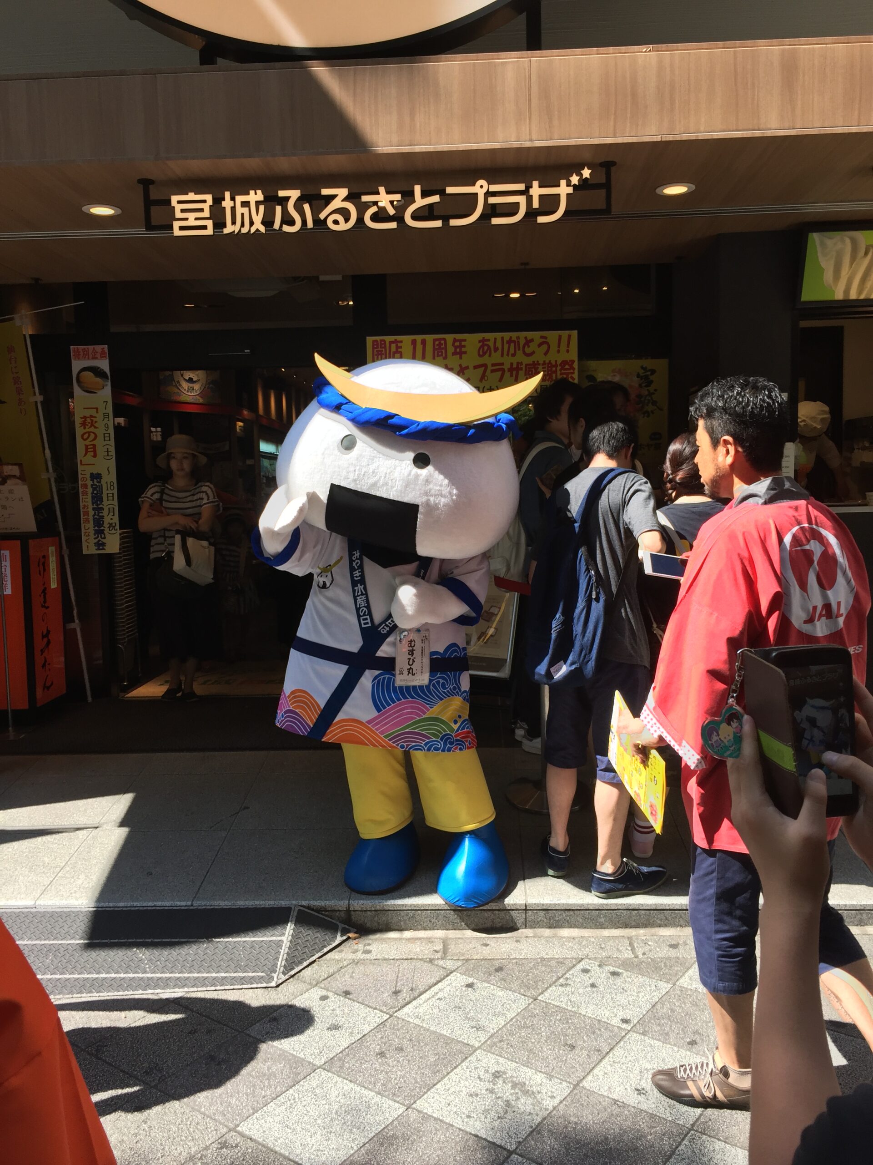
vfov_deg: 61.7
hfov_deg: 48.2
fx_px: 975
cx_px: 436
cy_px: 582
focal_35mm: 29
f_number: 2.2
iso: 32
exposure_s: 1/520
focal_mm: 4.15
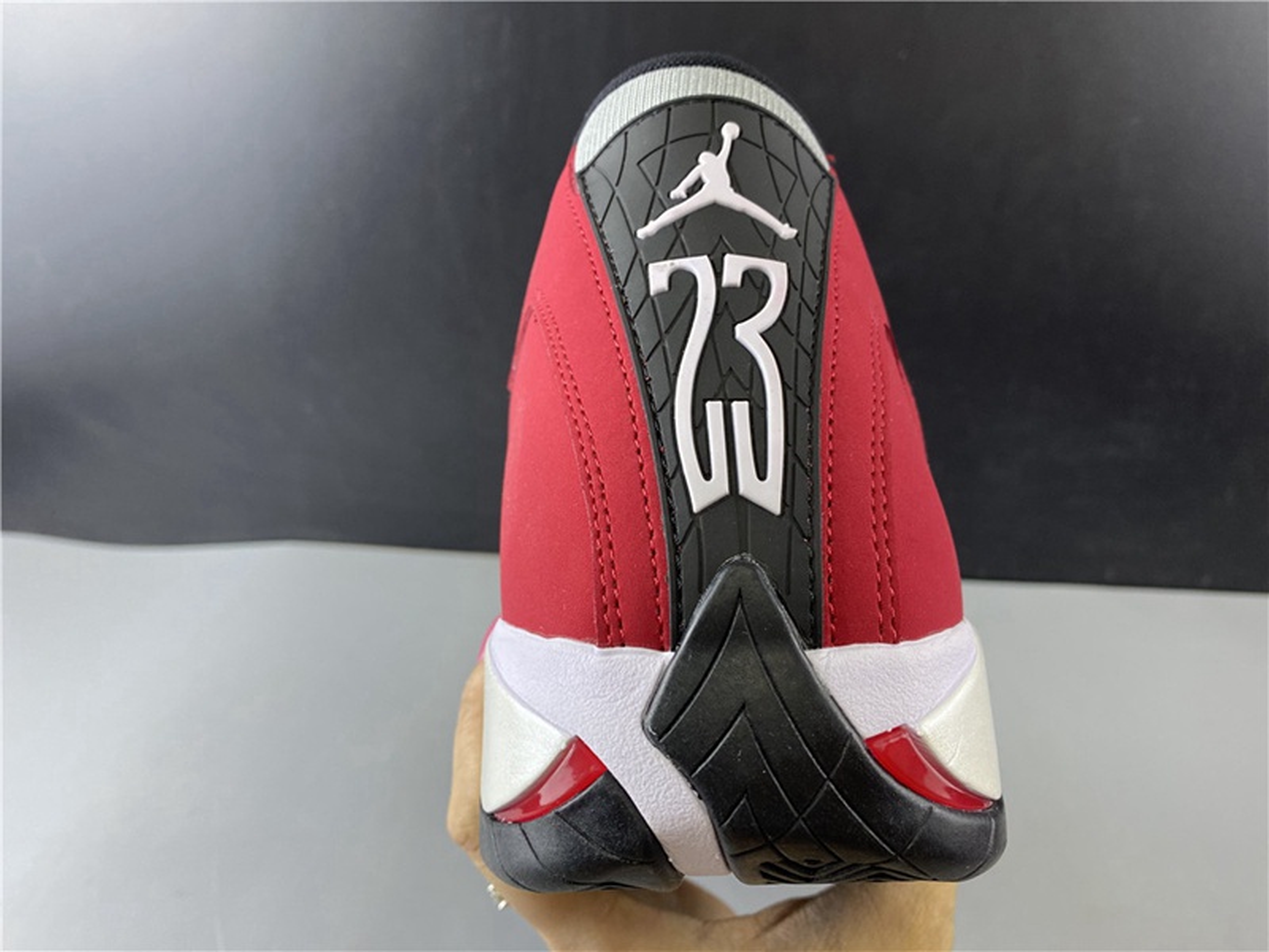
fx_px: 953
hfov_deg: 67.3
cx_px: 634
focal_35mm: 26
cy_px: 476
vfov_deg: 53.1
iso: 64
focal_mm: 4.25
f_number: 1.8
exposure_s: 1/50
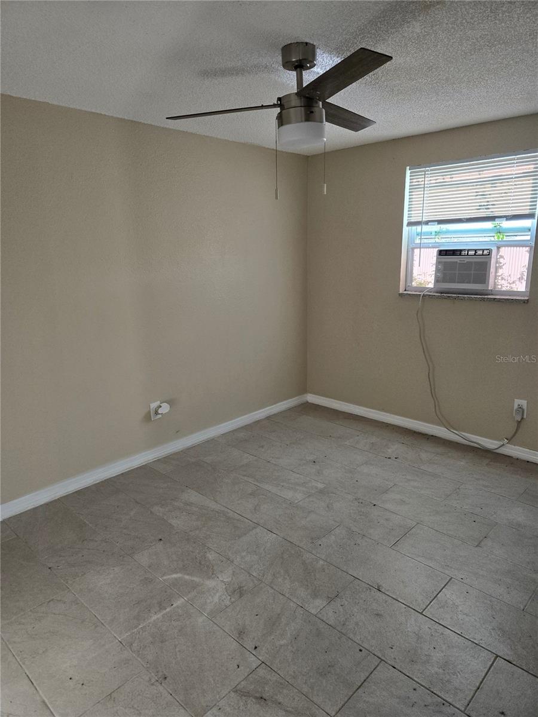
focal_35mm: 23
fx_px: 477
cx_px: 269
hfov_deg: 58.9
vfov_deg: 73.9
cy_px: 358
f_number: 1.8
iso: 160
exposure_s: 1/180
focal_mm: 5.4
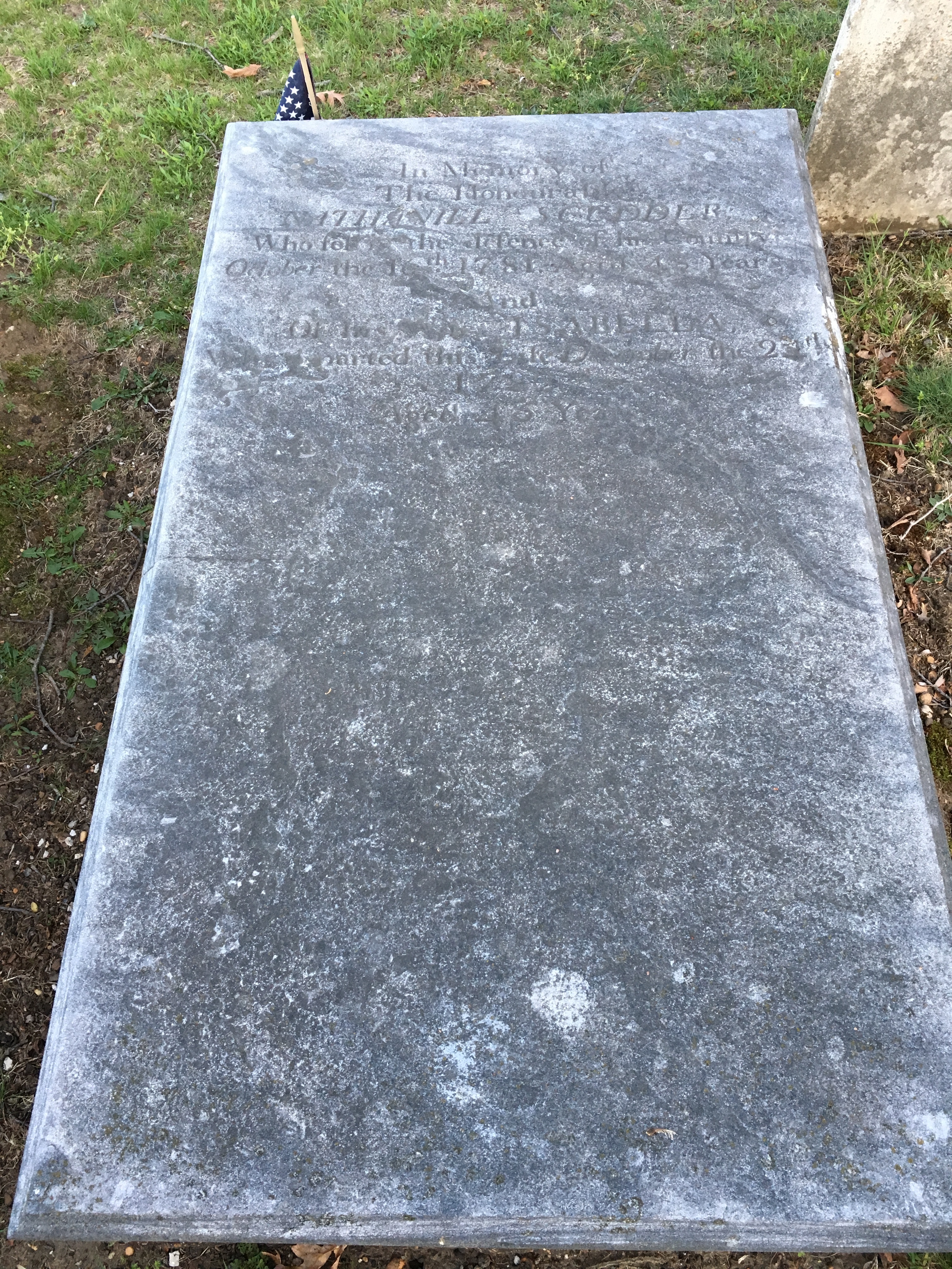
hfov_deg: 48.2
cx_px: 476
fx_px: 1063
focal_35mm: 29
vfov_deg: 61.7
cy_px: 634
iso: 32
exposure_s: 1/30
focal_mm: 4.15
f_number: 2.2
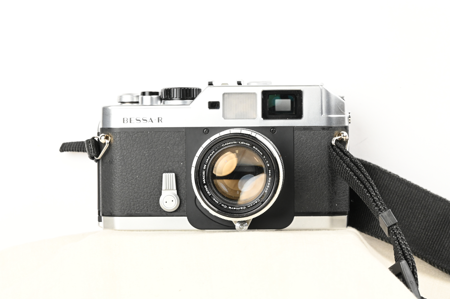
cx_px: 225
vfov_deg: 11.4
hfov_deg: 17.1
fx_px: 1499
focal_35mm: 120
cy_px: 150
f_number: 14
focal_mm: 120
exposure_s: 1/100
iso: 3200
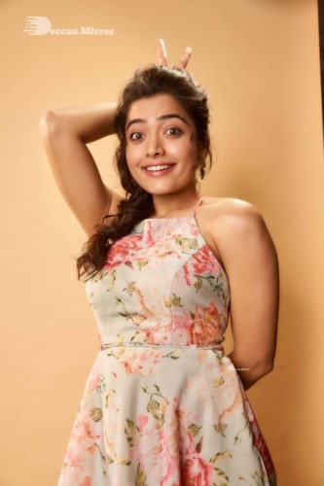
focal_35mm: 45
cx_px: 162
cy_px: 243
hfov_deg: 29.8
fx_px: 608
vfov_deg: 43.6
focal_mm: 45
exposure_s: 1/200
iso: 1250
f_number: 6.7
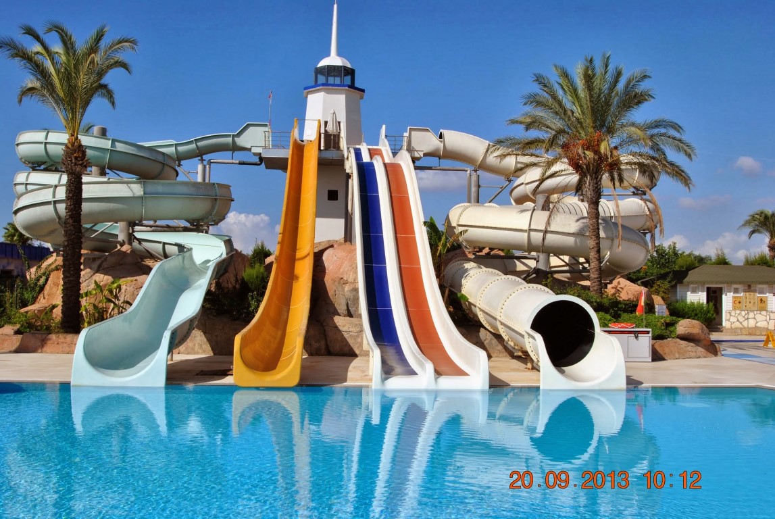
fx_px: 776
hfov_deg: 53.1
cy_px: 260
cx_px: 388
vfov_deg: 37.0
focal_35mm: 36
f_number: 9
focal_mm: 24
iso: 100
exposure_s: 1/320
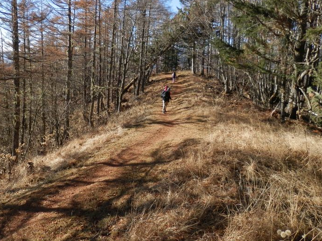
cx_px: 138
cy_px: 112
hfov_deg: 61.4
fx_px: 270
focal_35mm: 29
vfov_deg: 48.2
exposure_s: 1/500
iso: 80
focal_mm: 4.5
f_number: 3
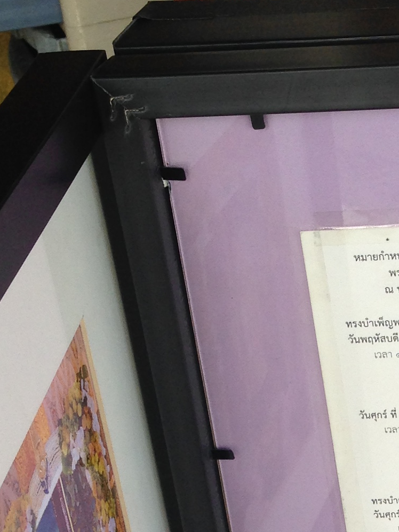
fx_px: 1659
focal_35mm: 108
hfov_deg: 13.6
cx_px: 369
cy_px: 557
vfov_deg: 17.7
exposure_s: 1/172
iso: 50
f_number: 2.4
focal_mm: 4.12
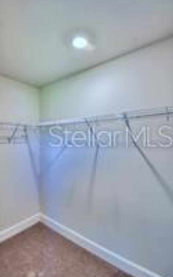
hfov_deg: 67.8
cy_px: 136
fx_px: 128
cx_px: 76
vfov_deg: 94.4
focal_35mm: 17
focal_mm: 10
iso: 400
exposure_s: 1/50
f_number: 4.5
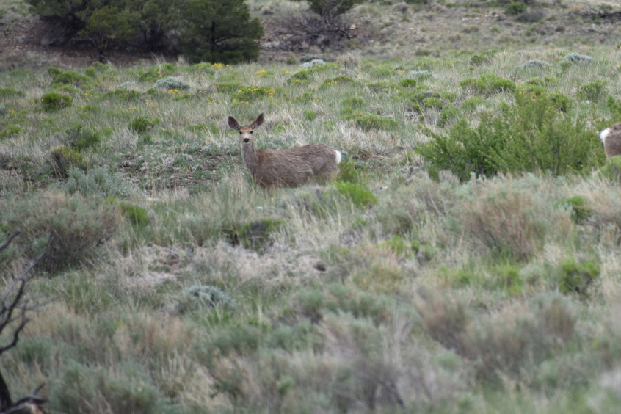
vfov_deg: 3.0
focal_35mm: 454
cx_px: 468
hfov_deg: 4.5
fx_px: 7831
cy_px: 135
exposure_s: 1/640
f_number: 5.6
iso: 200
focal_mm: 300
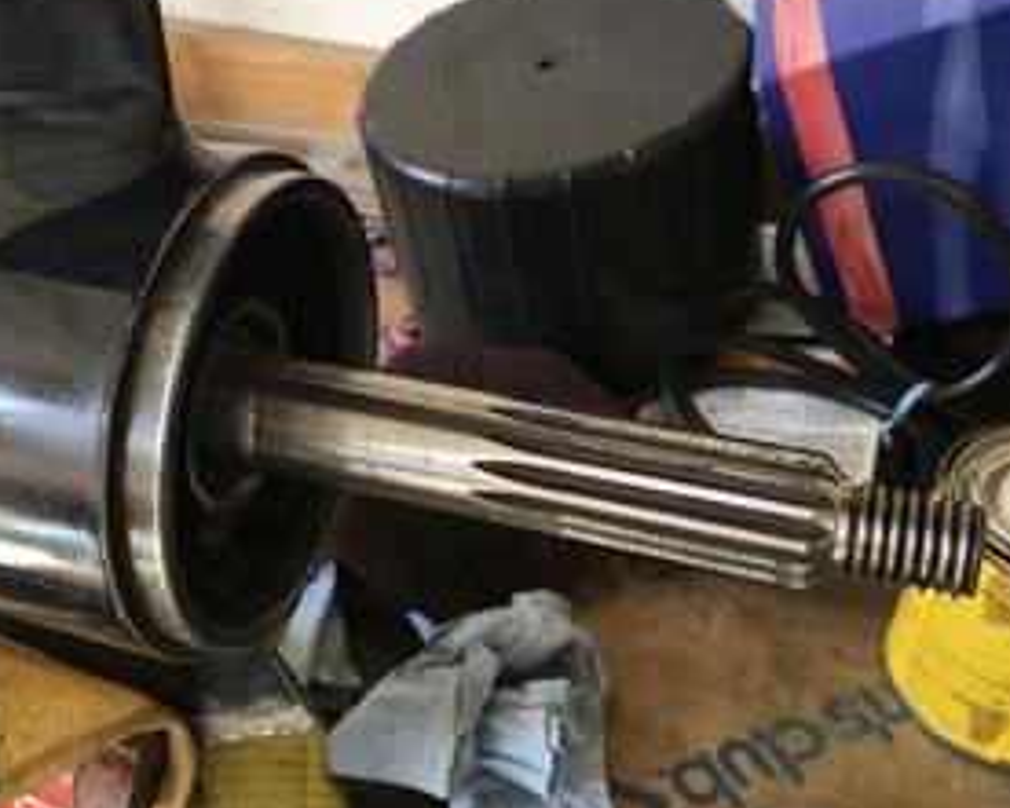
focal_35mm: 41
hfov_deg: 44.1
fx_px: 1226
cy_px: 377
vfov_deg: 36.5
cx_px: 337
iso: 25
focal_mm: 4.15
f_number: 2.2
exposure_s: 1/40
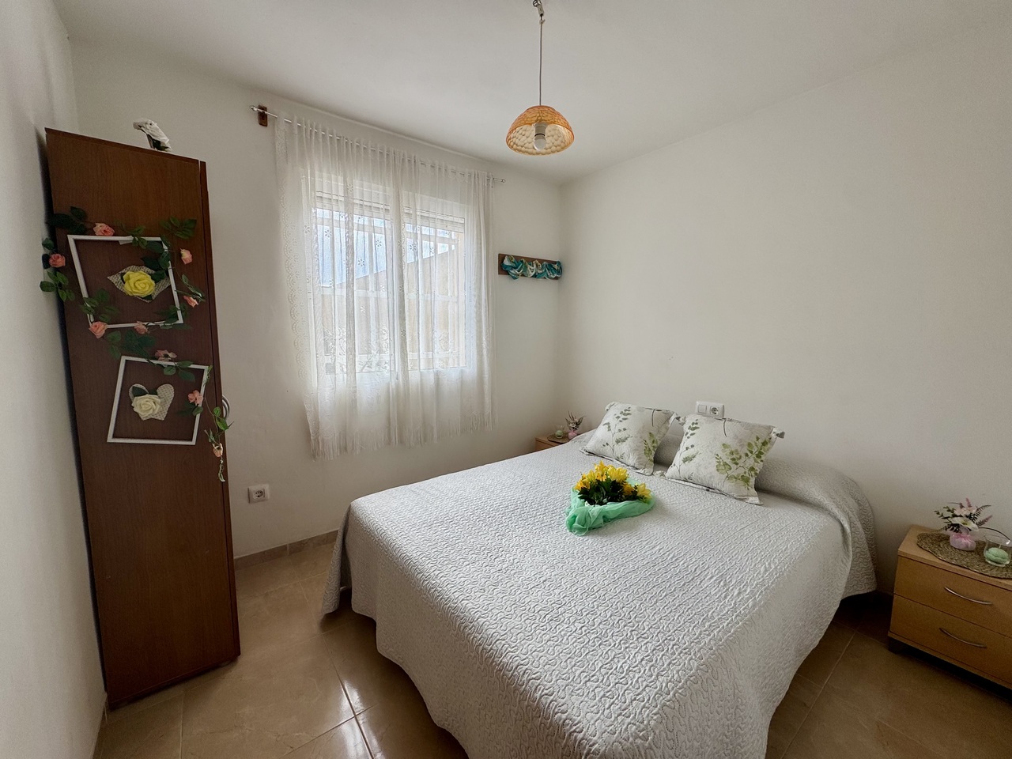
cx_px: 506
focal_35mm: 14
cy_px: 380
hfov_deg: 102.1
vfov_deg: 85.7
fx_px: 409
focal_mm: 2.22
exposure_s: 1/176
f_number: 2.2
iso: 40
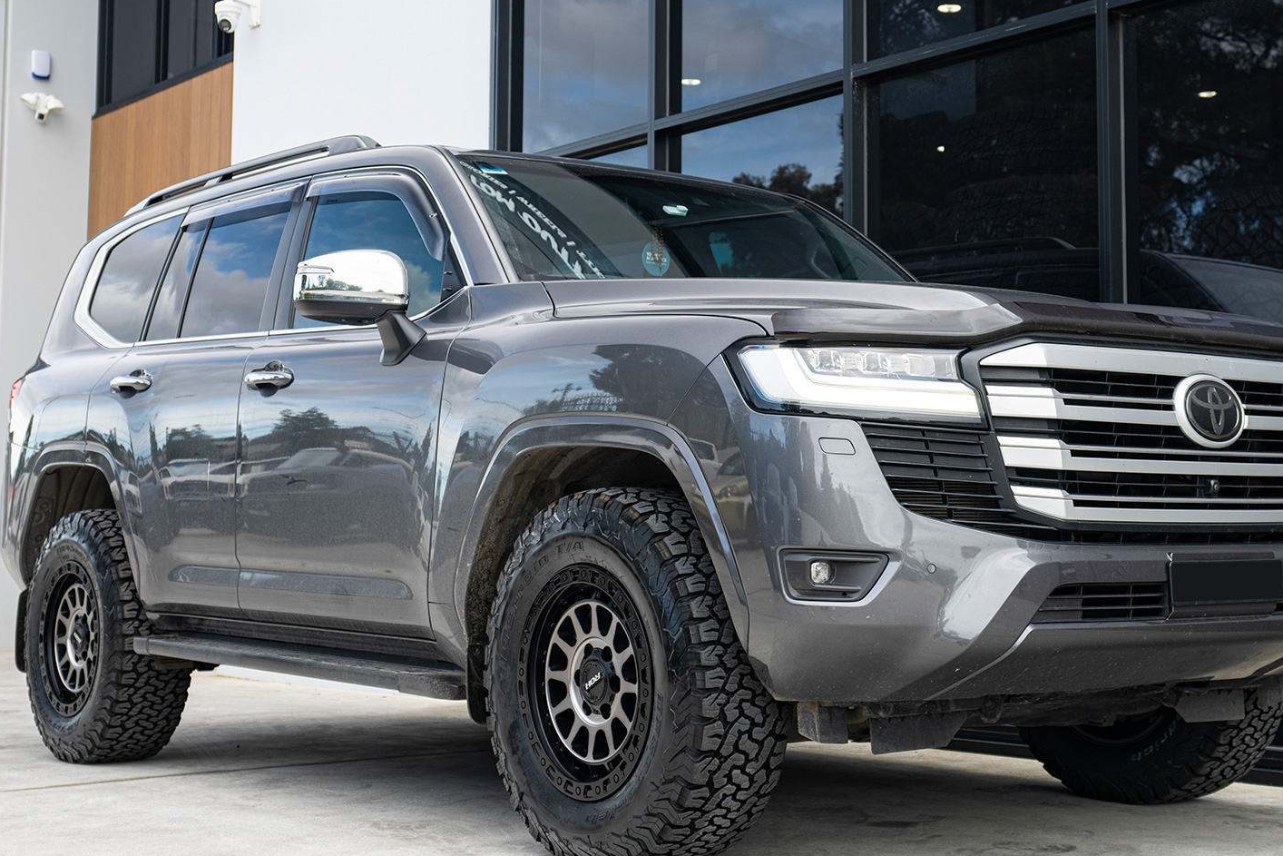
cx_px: 695
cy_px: 437
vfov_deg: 31.9
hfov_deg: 46.4
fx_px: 1497
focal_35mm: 42
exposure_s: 1/60
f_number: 4
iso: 100
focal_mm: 33
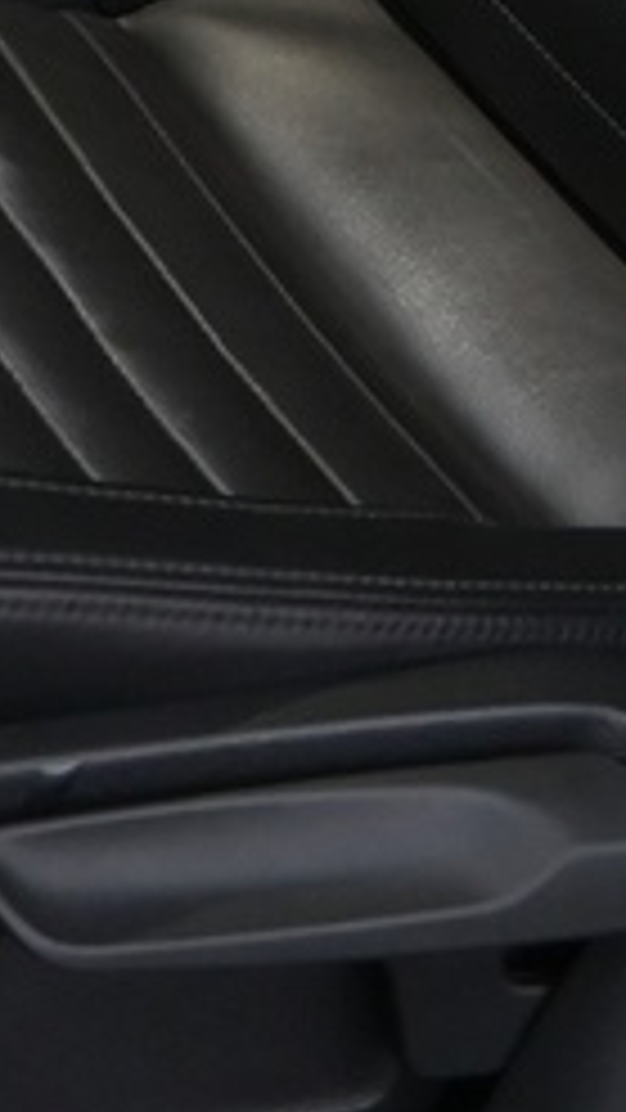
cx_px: -329
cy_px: -932
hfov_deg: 7.2
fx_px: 4867
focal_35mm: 165
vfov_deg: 11.9
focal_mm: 16
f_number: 3.5
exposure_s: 1/25
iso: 640
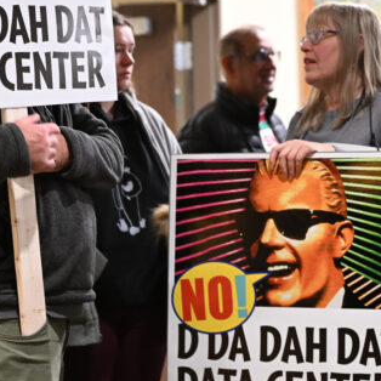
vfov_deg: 13.6
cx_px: 172
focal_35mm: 128
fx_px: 1594
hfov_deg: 13.6
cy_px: 142
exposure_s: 1/100
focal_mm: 70
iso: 4000
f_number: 3.2
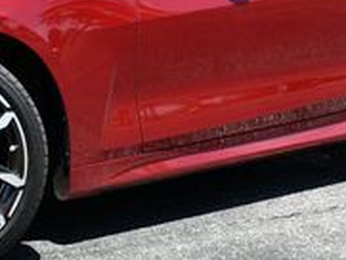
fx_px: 1360
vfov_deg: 10.7
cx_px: 42
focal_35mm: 136
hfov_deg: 14.4
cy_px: -78
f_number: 8
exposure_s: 1/250
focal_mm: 20
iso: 140
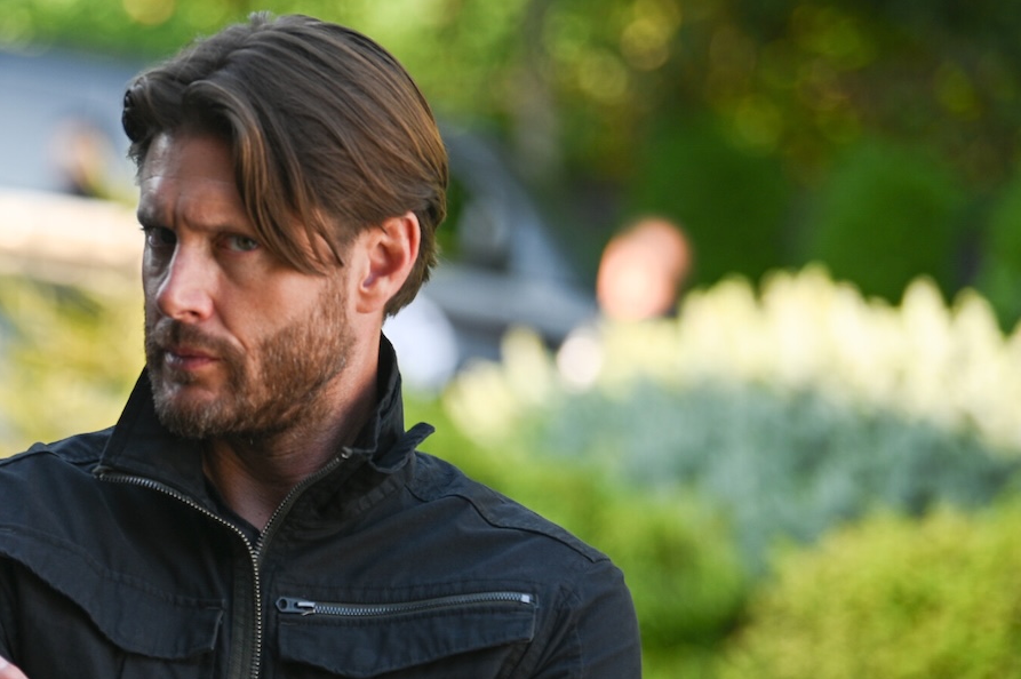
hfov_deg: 7.3
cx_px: -66
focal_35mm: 280
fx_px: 7935
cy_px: 576
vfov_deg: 4.9
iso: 100
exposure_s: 1/160
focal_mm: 125
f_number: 2.8
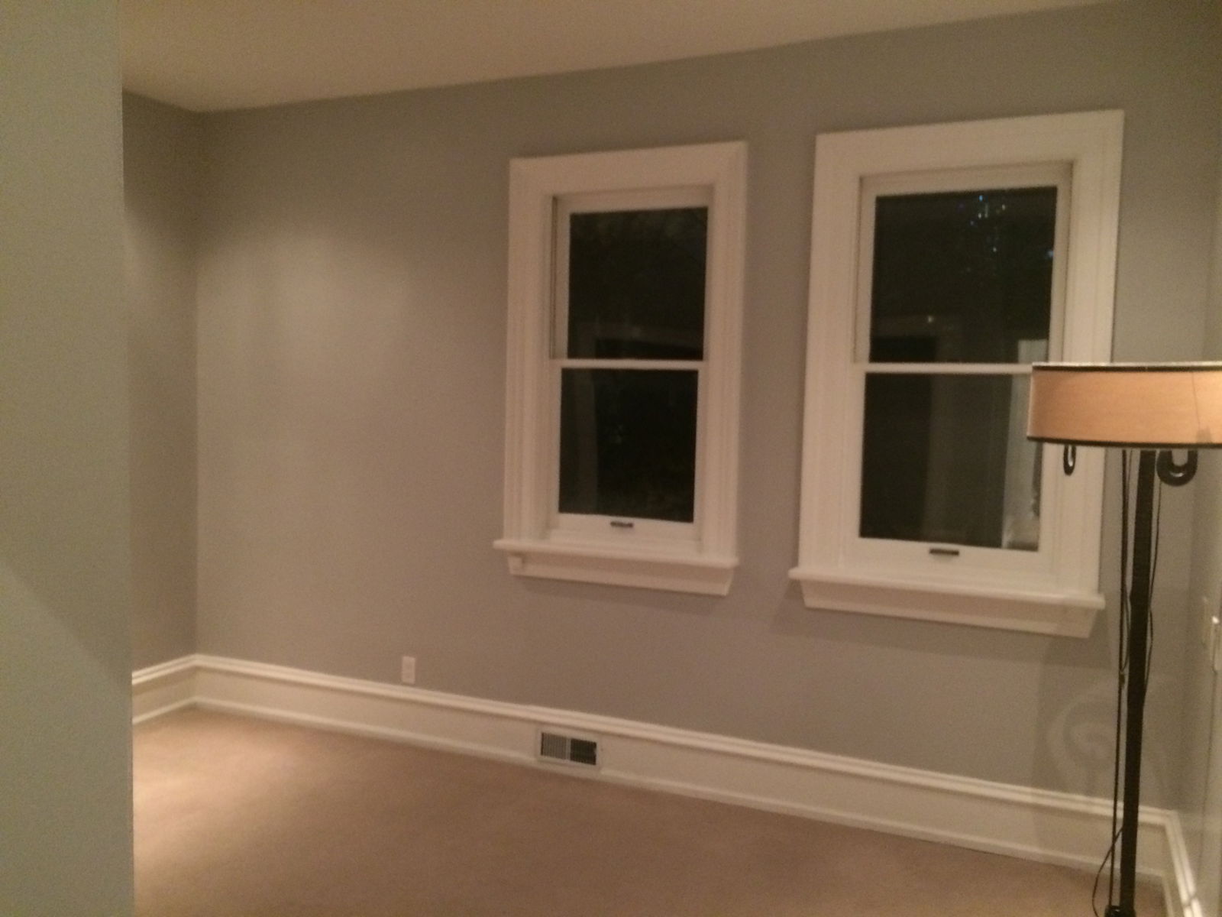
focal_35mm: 29
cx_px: 611
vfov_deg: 48.2
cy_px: 458
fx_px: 1024
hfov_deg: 61.7
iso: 400
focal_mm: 4.15
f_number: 2.2
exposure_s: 1/15
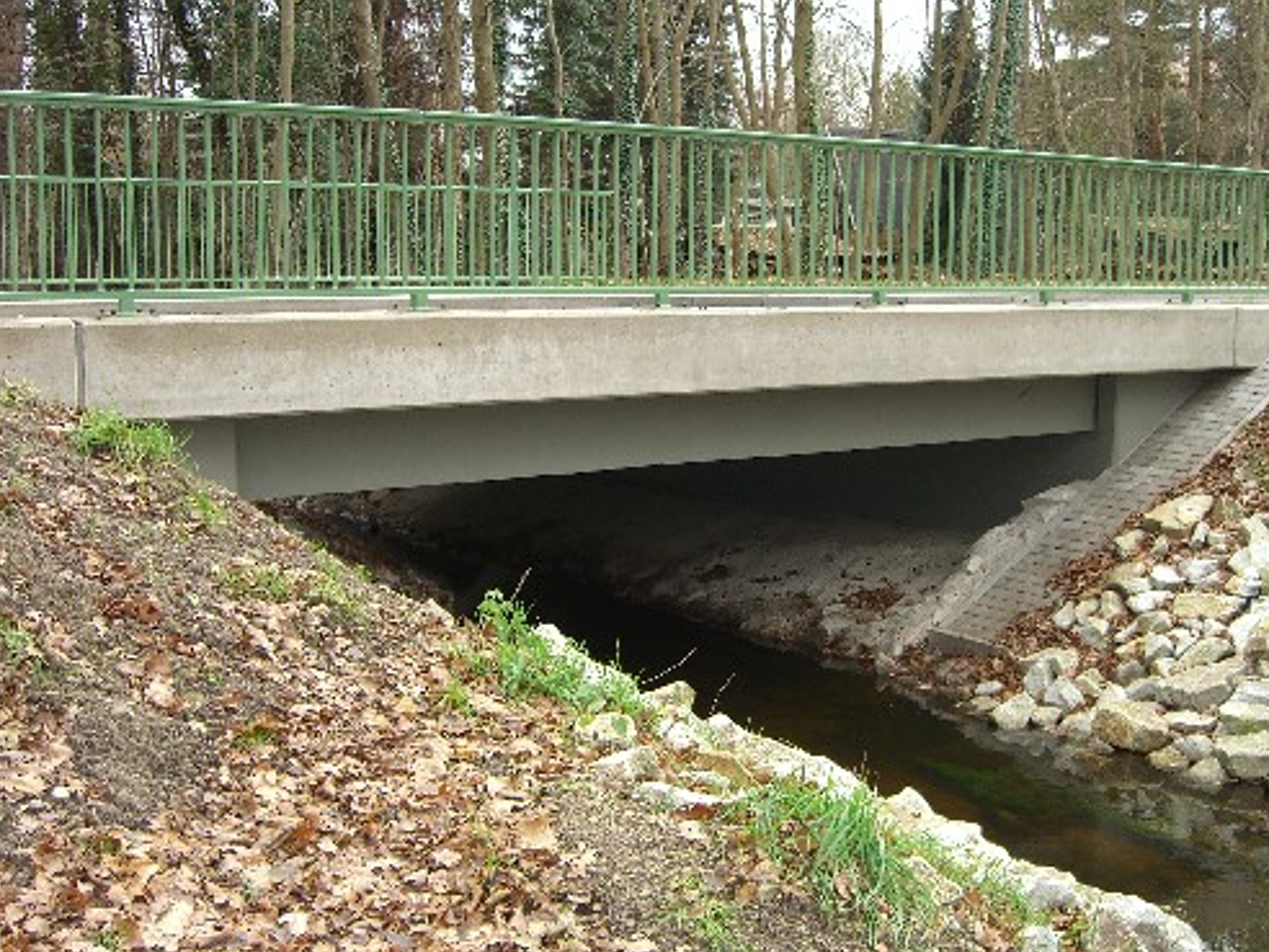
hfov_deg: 42.1
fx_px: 1650
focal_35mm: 45
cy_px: 497
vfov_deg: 32.2
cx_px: 656
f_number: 2.8
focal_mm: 7.9
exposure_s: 1/80
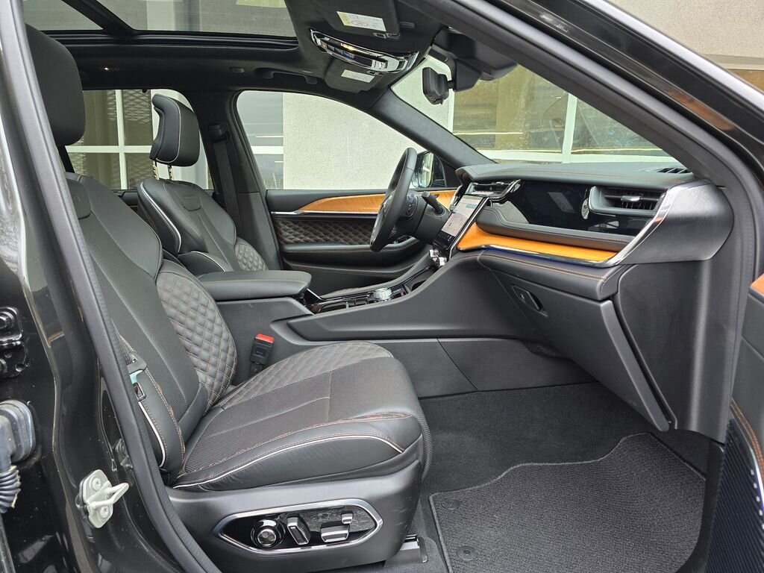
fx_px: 508
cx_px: 382
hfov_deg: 73.9
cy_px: 286
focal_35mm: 23
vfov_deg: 58.9
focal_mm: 6.3
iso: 200
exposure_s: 1/120
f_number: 1.7
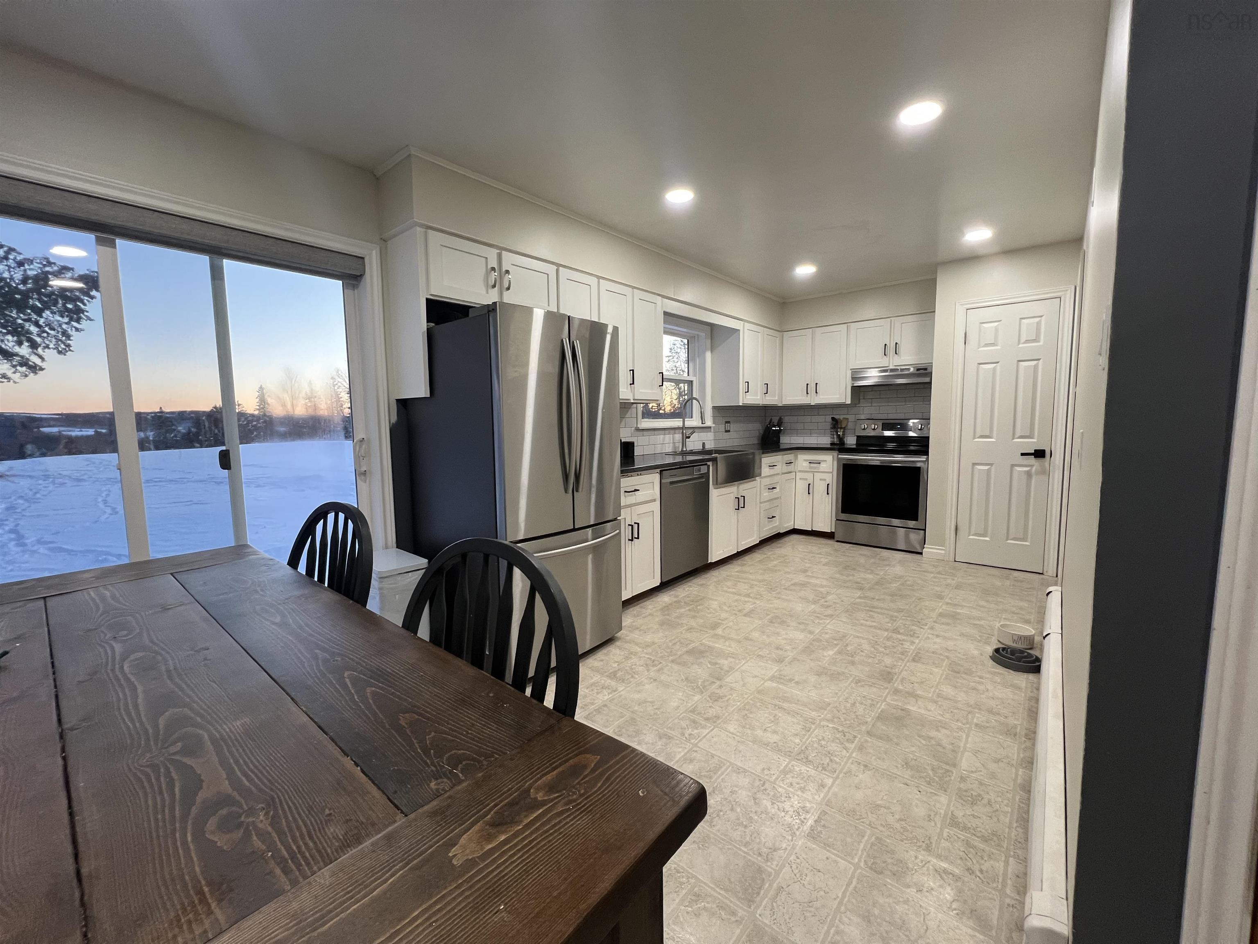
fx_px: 472
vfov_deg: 89.9
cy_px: 472
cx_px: 629
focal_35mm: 13
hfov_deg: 106.2
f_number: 1.8
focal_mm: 1.57
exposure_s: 1/99
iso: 200
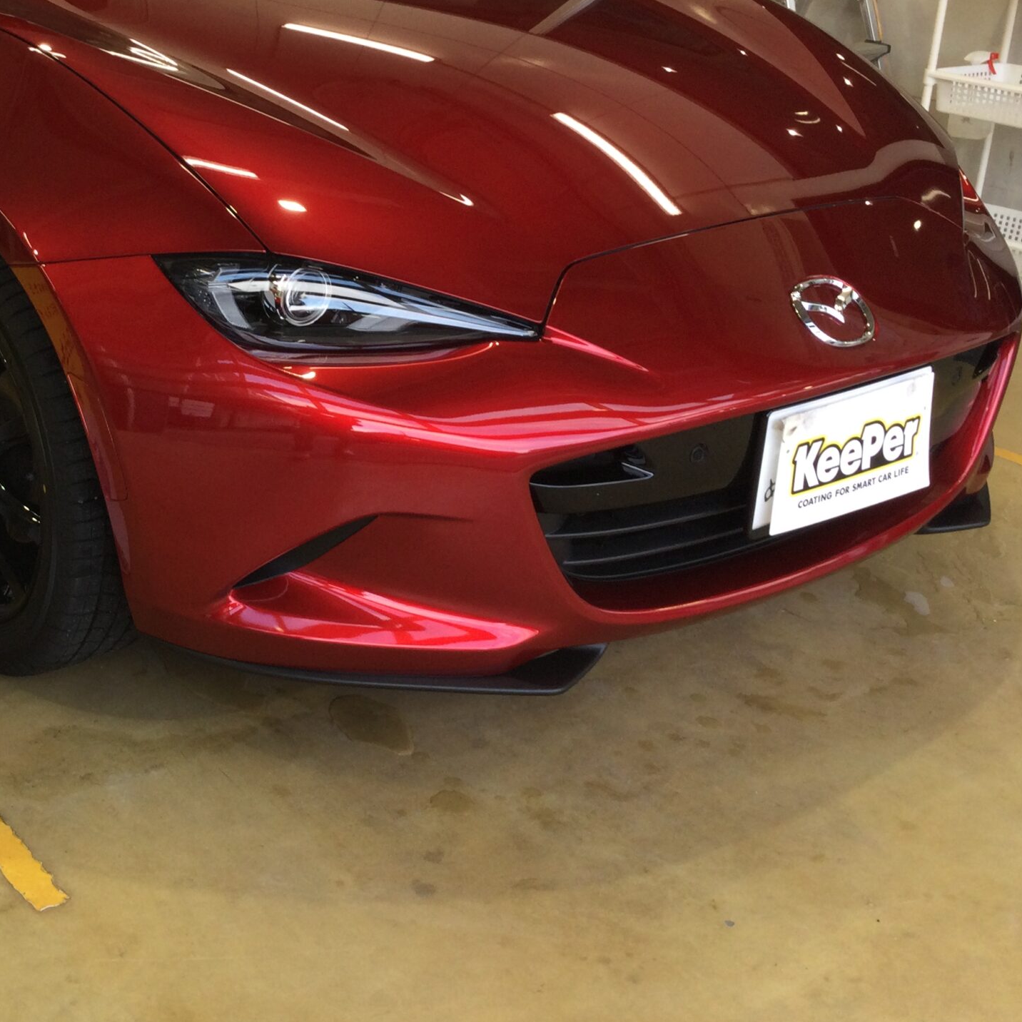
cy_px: 341
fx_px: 1637
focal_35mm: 49
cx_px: 203
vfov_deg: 34.4
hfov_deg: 33.7
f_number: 2.4
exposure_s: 1/60
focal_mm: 3.3
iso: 32
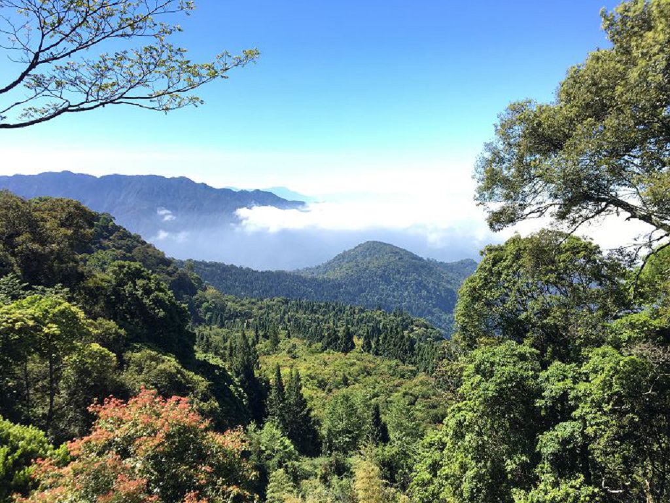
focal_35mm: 29
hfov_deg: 61.7
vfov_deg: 48.2
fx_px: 561
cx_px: 335
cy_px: 252
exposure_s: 1/587
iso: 25
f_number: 2.2
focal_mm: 4.15
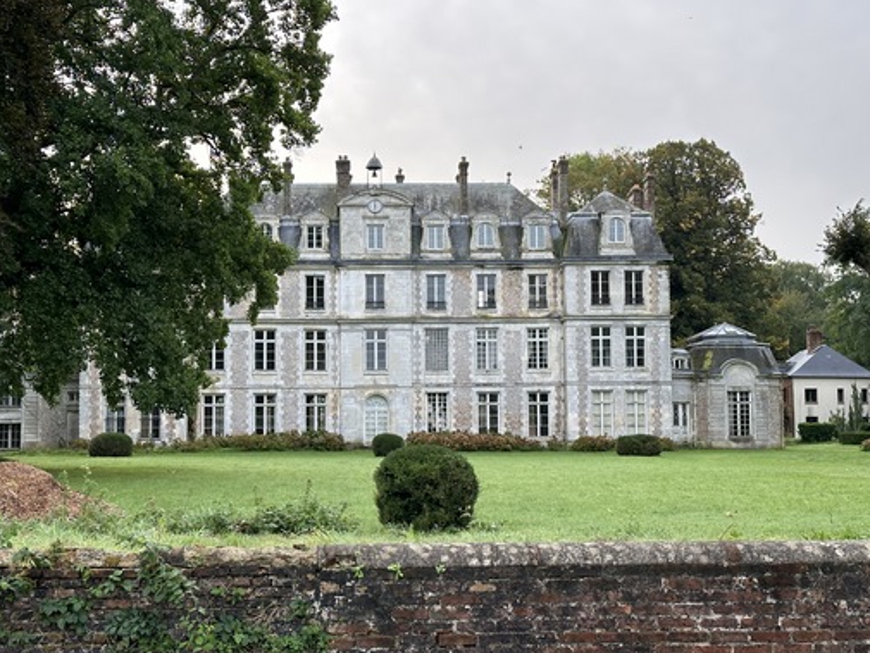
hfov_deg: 33.8
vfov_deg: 25.7
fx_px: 1433
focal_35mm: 57
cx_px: 396
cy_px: 327
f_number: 1.78
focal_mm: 6.86
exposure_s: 1/527
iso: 64
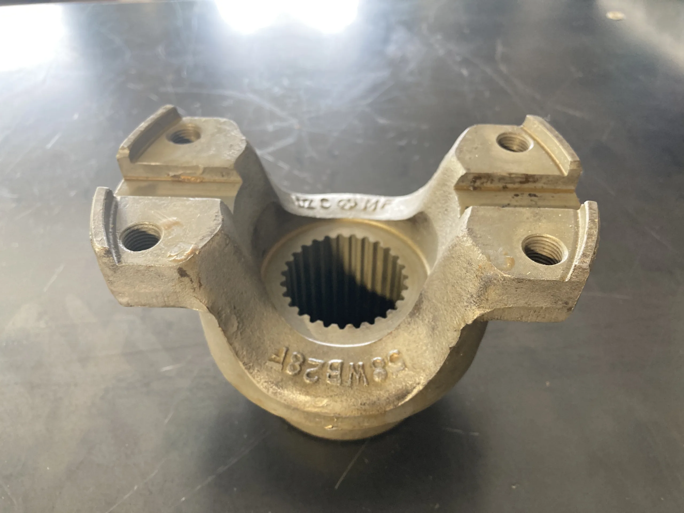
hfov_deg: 63.4
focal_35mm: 28
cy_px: 256
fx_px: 553
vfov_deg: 49.7
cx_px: 342
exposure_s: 1/60
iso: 160
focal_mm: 3.99
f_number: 1.8
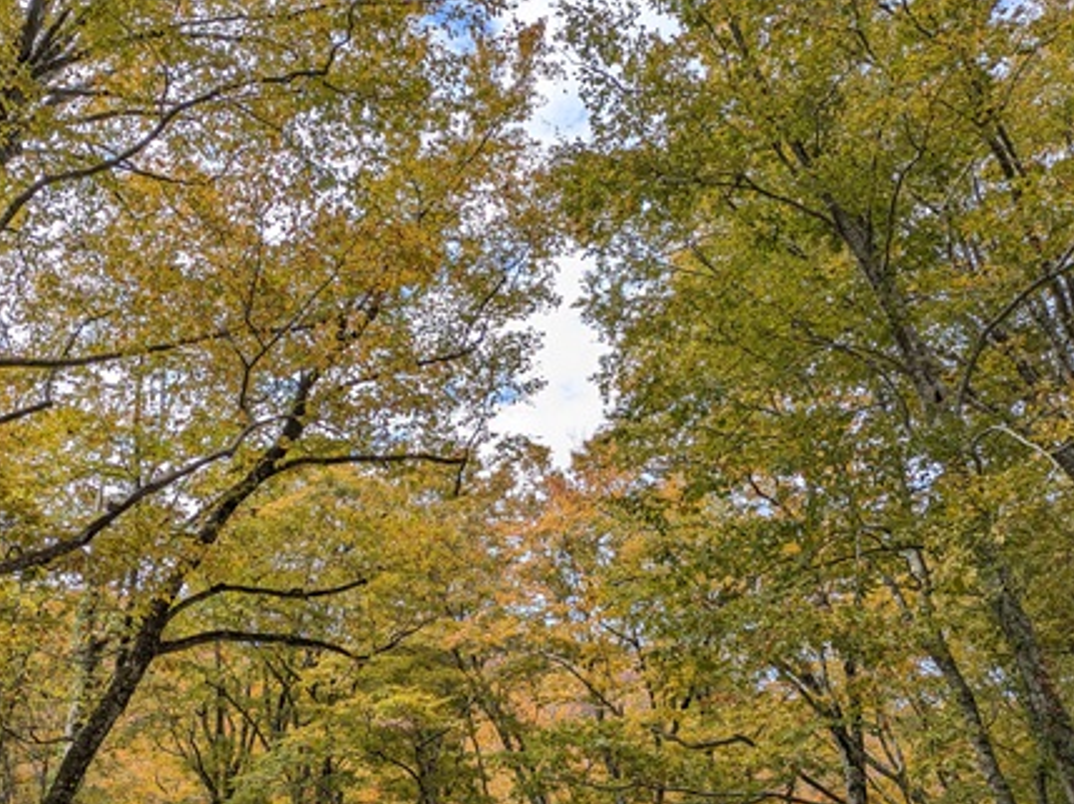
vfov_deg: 40.5
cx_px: 411
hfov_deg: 52.2
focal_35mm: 35
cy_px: 468
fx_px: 1085
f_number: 1.89
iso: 46
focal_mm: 5.43
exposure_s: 1/799
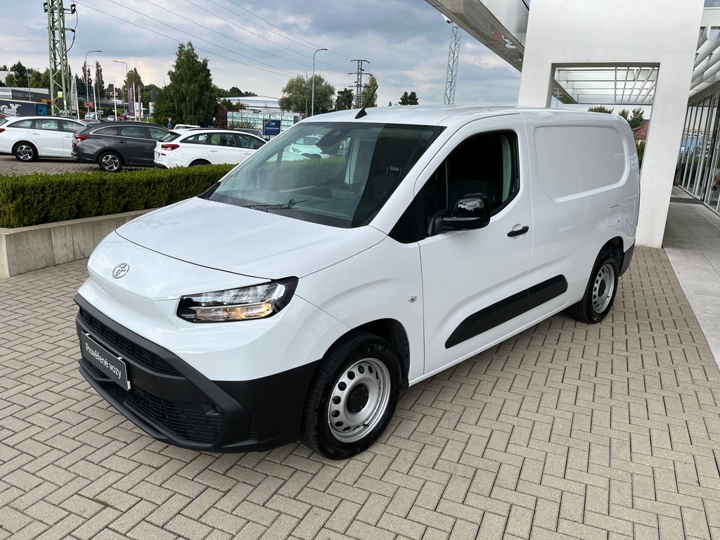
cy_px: 270
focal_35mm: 26
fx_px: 541
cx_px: 360
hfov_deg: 67.3
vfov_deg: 53.1
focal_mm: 5.1
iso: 50
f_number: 1.6
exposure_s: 1/1252
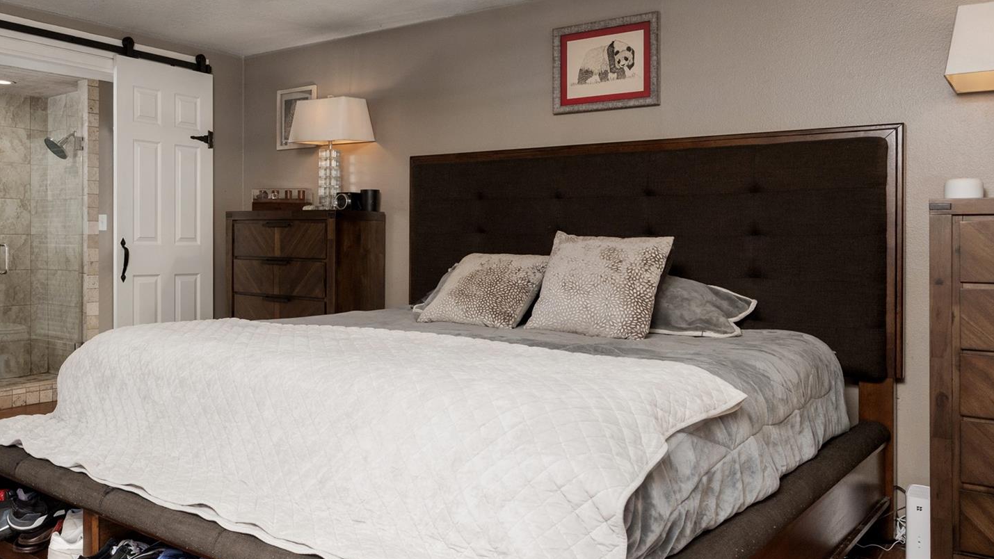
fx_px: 791
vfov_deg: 38.9
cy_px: 261
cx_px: 321
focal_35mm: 30
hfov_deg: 62.5
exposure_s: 1/125
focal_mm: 20
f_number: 8
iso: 500
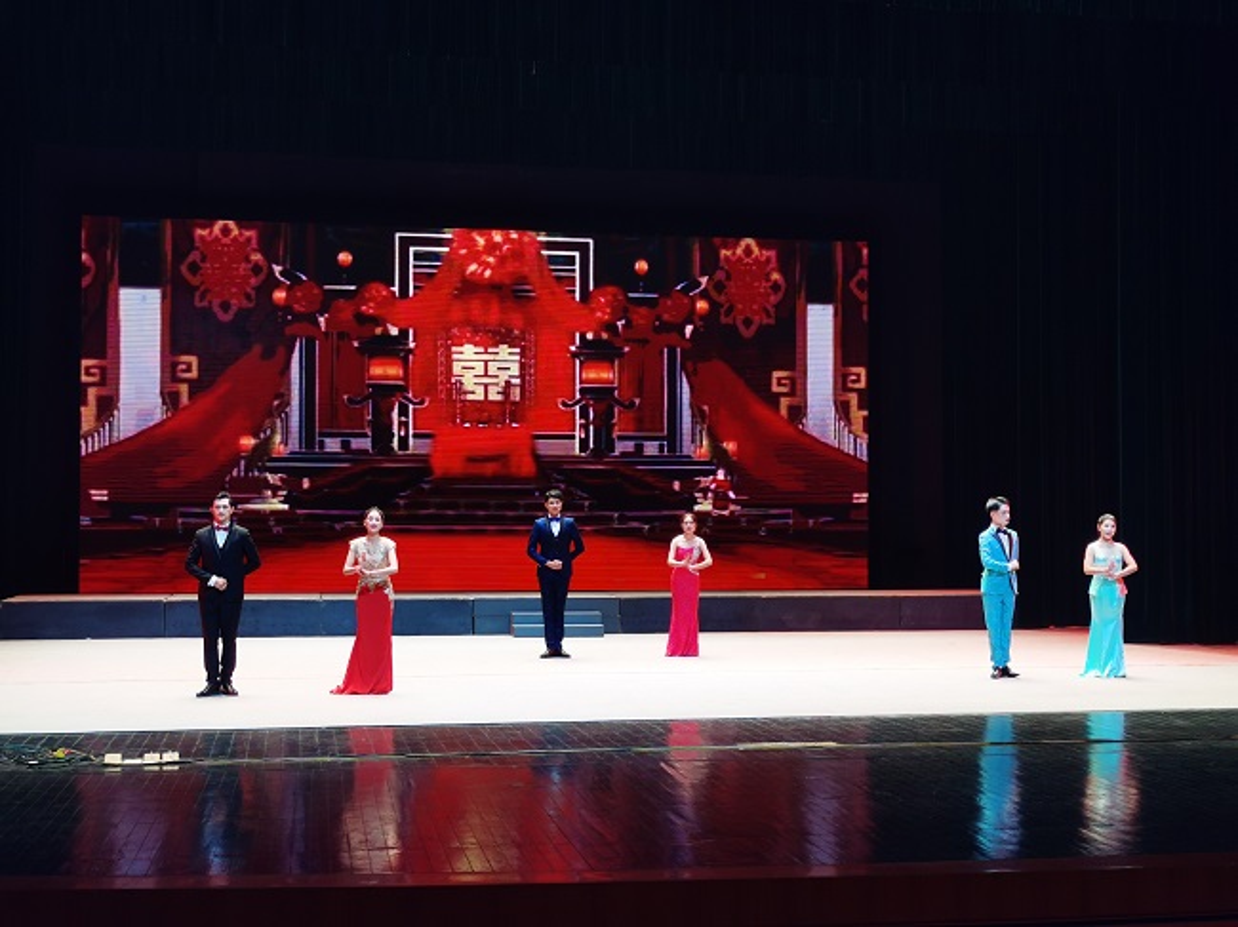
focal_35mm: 49
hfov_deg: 38.9
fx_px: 1752
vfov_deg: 29.7
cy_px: 464
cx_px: 619
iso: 50
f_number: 1.8
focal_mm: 5.58
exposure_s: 1/106
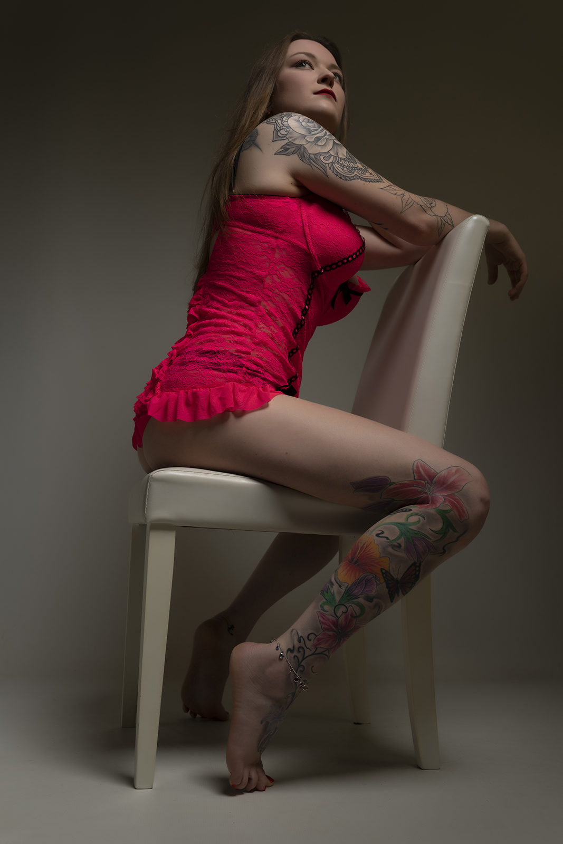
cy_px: 422
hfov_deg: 37.9
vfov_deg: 54.4
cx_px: 282
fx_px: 821
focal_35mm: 35
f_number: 5.6
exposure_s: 1/200
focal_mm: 35
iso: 50
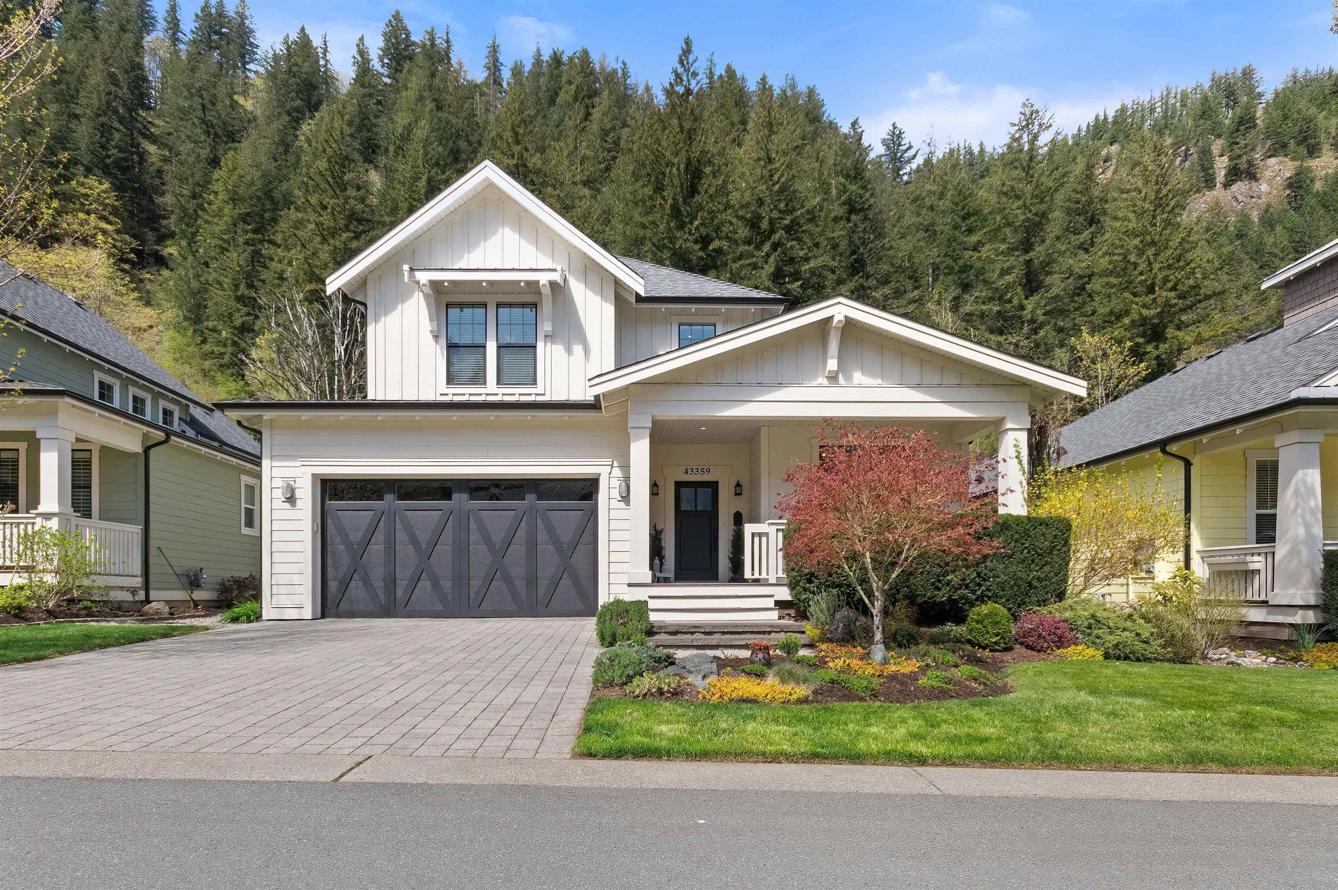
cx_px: 669
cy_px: 445
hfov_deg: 100.4
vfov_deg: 77.2
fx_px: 557
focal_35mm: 15
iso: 250
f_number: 10
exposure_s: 1/640
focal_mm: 10
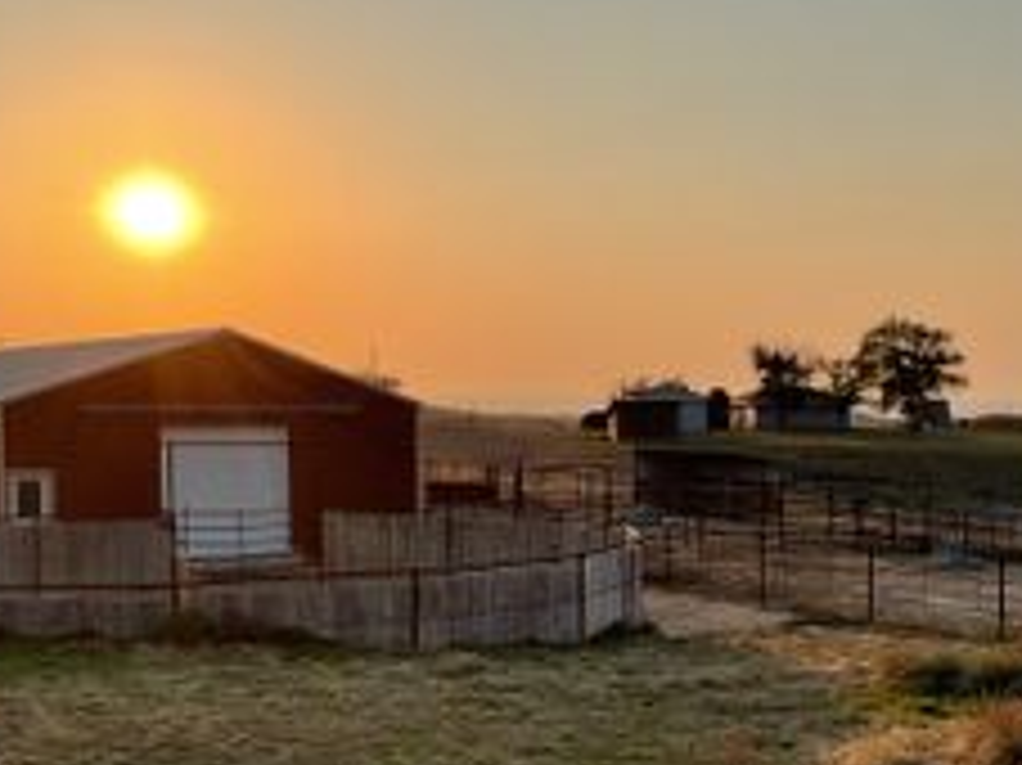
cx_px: 615
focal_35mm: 55
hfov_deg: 34.8
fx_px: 1623
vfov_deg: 26.4
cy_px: 515
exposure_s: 1/2227
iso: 16
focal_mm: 3
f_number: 1.8
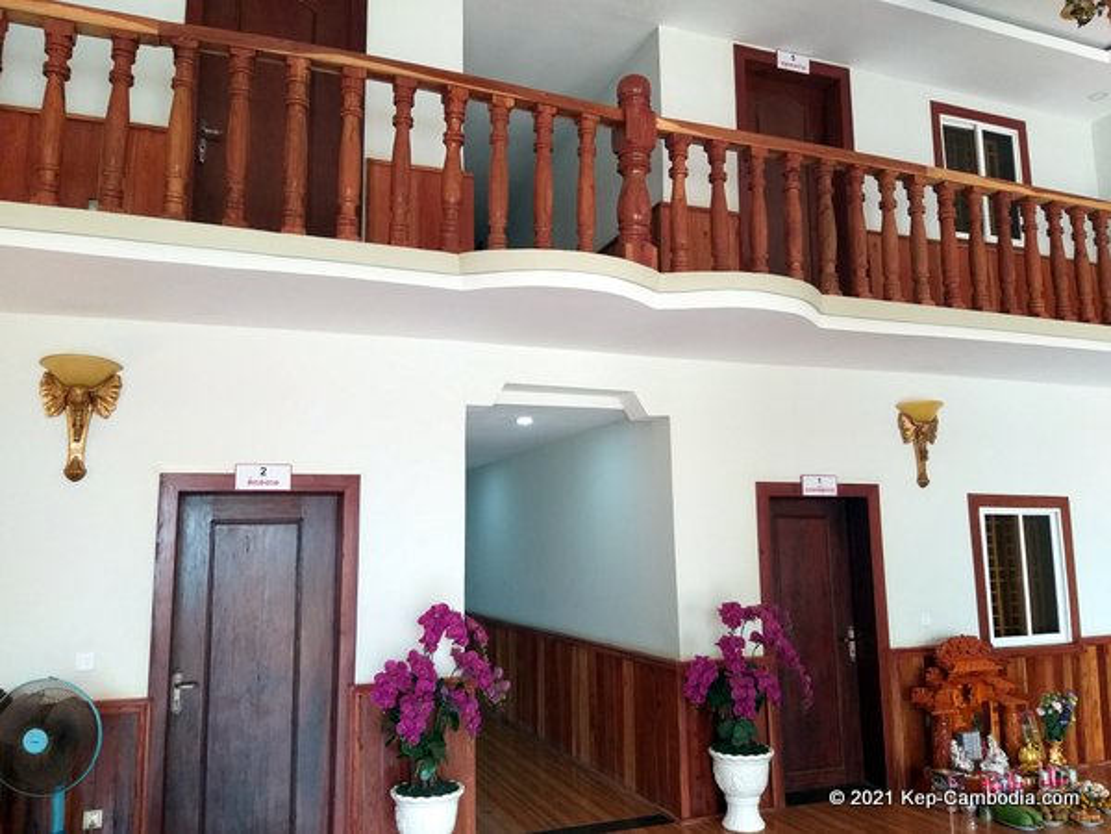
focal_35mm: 26
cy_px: 417
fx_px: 834
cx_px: 556
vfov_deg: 53.1
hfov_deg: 67.3
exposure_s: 1/50
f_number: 1.7
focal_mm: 3.93
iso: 160
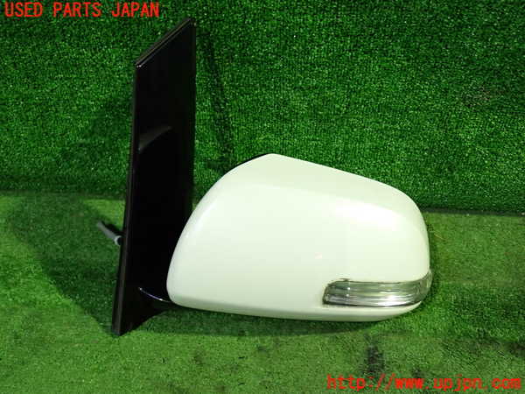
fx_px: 455
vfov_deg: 46.8
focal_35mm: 30
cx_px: 262
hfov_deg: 60.0
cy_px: 197
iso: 500
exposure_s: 1/30
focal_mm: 5.4
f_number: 2.3
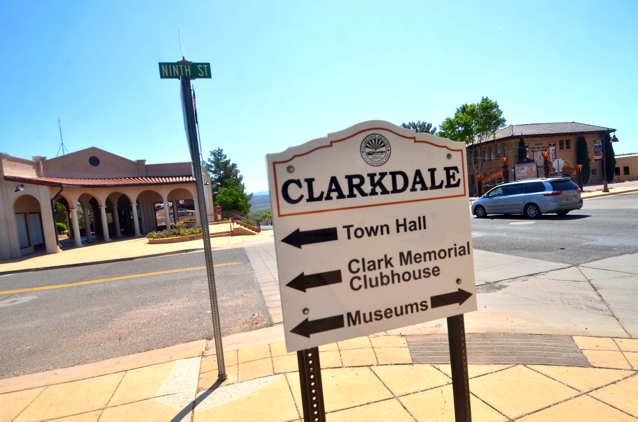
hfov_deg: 90.1
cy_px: 211
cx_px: 319
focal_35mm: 18
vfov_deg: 67.1
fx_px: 318
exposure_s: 1/500
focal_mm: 12
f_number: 5.6
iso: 100
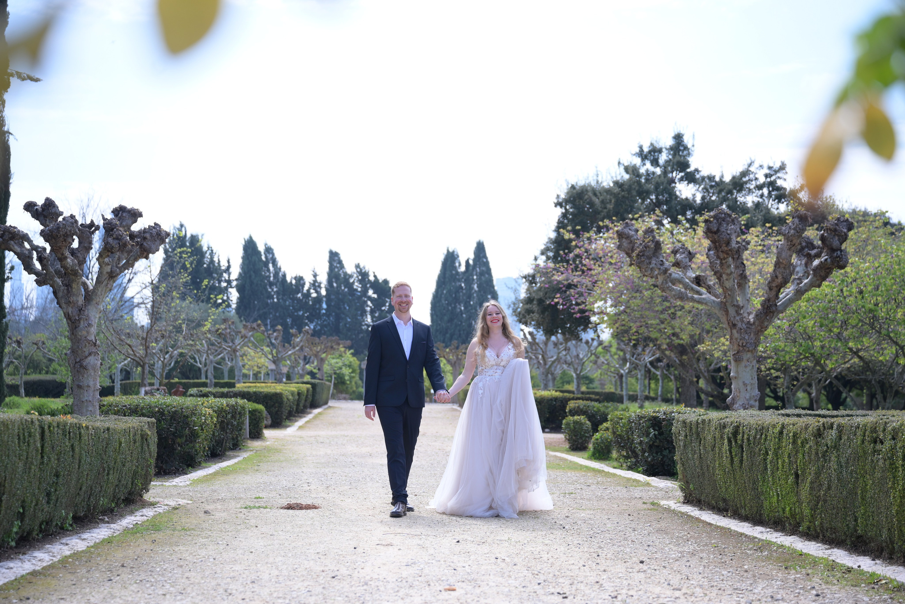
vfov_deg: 24.6
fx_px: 1383
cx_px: 452
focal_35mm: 55
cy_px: 302
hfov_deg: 36.2
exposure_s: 1/800
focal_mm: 55
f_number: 3.5
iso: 125
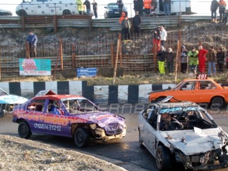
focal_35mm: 66
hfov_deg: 29.4
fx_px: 433
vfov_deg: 22.3
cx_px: 137
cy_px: 110
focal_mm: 31
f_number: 4.5
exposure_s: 1/500
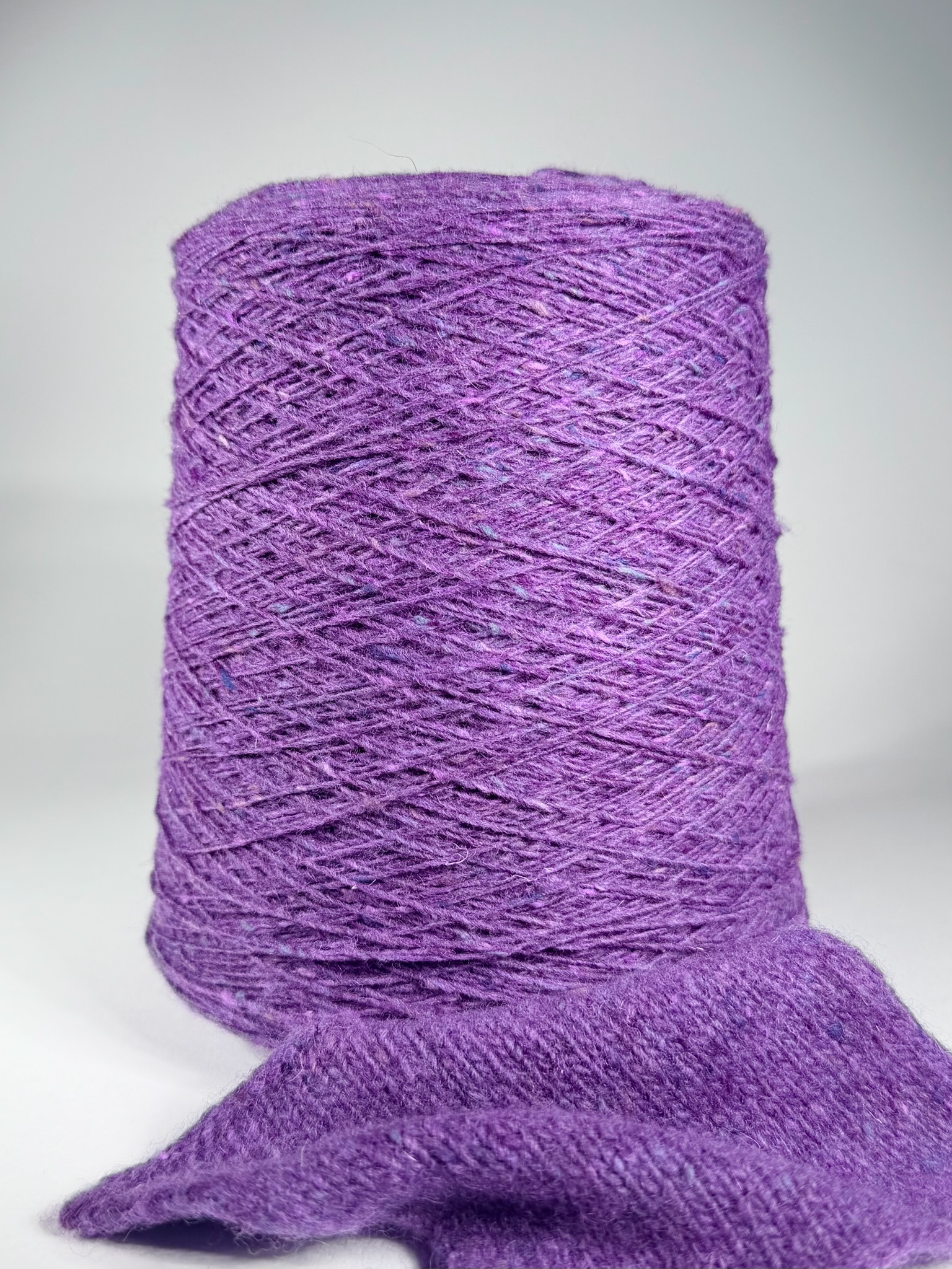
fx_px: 880
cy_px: 634
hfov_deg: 56.8
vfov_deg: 71.6
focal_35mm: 24
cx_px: 476
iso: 80
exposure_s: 1/4405
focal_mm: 6.76
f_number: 1.78
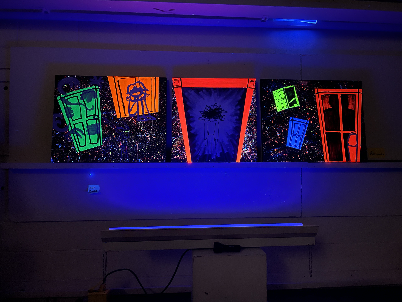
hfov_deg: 67.3
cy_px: 157
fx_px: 302
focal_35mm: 26
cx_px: 208
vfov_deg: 53.1
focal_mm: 5.1
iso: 2000
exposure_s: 1/15
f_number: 1.6
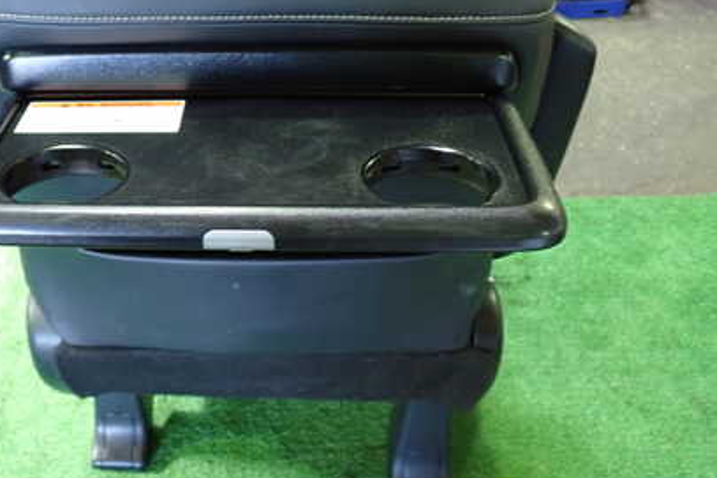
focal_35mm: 46
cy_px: 194
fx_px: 916
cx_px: 206
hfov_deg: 41.8
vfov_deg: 29.2
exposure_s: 1/30
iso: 640
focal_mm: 5.4
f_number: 2.3
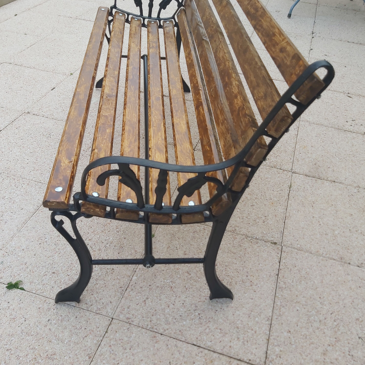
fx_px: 370
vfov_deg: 52.5
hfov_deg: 52.5
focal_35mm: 31
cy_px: 195
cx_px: 183
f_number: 1.7
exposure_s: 1/807
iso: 64
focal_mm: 3.92
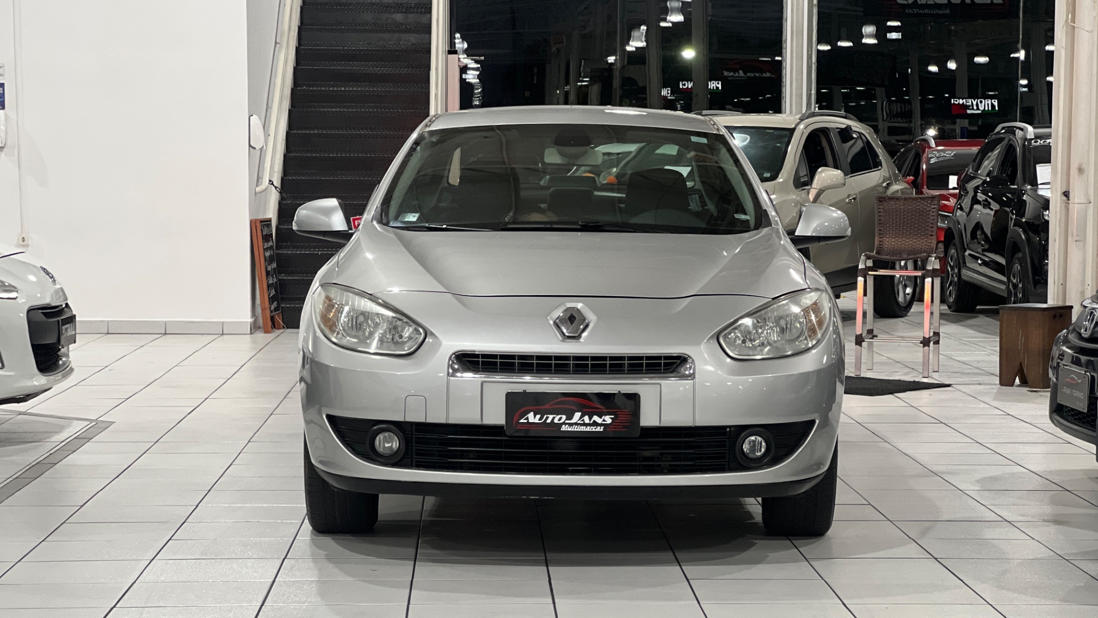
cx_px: 549
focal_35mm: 84
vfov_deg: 14.4
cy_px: 364
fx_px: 2446
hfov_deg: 25.3
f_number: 2.8
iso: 250
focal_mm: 9
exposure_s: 1/40
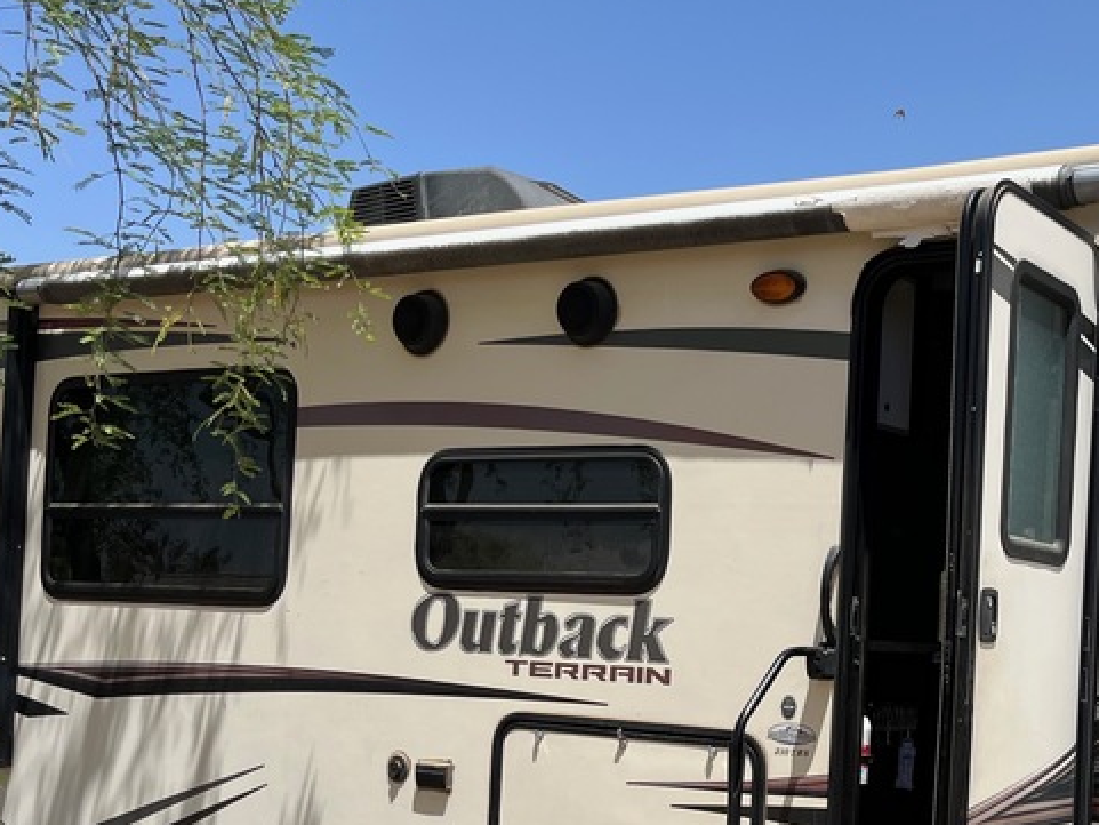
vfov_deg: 26.7
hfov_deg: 34.4
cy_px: 608
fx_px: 1715
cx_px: 891
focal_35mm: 54
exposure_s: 1/4310
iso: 50
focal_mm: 5.1
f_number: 1.6
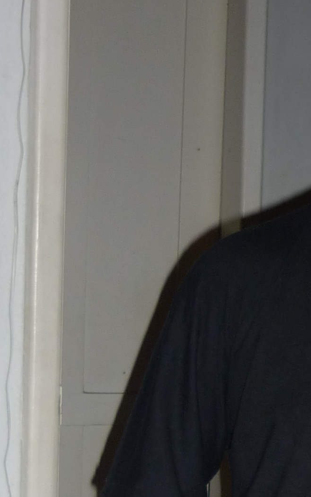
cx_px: 345
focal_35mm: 109
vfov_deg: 18.4
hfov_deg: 11.8
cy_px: 554
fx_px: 1477
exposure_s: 1/125
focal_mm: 5.5
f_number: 2.8
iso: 100
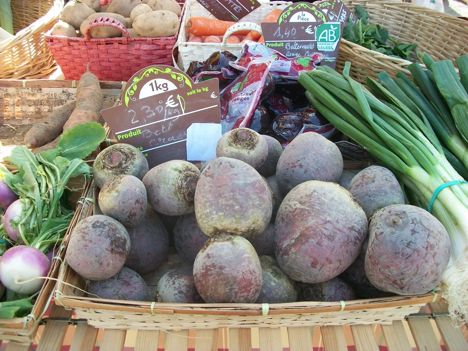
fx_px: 433
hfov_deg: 56.8
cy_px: 176
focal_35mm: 32
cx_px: 234
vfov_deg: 44.2
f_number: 2.9
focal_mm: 5.7
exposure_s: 1/125
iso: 80
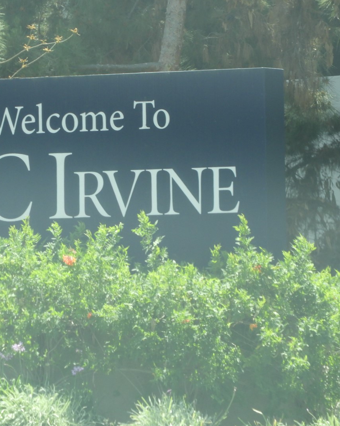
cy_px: 213
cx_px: 97
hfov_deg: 2.4
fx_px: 8203
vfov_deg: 3.0
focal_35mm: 652
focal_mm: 89.6
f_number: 5.6
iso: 200
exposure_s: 1/250
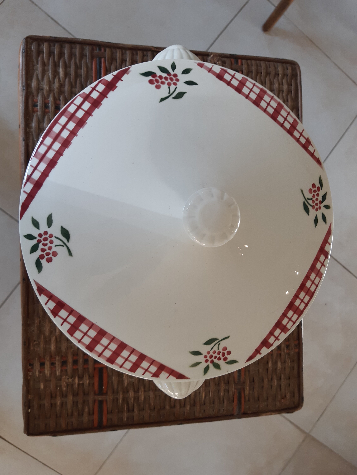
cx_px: 178
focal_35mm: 26
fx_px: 358
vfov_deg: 67.3
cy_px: 238
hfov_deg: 53.1
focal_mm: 3.92
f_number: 1.7
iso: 50
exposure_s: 1/50
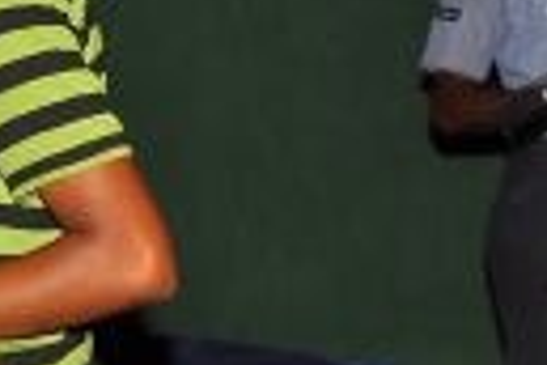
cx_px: -640
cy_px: 64
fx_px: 3388
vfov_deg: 6.2
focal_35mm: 223
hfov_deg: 8.6
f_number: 5.6
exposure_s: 1/60
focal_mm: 32
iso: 200
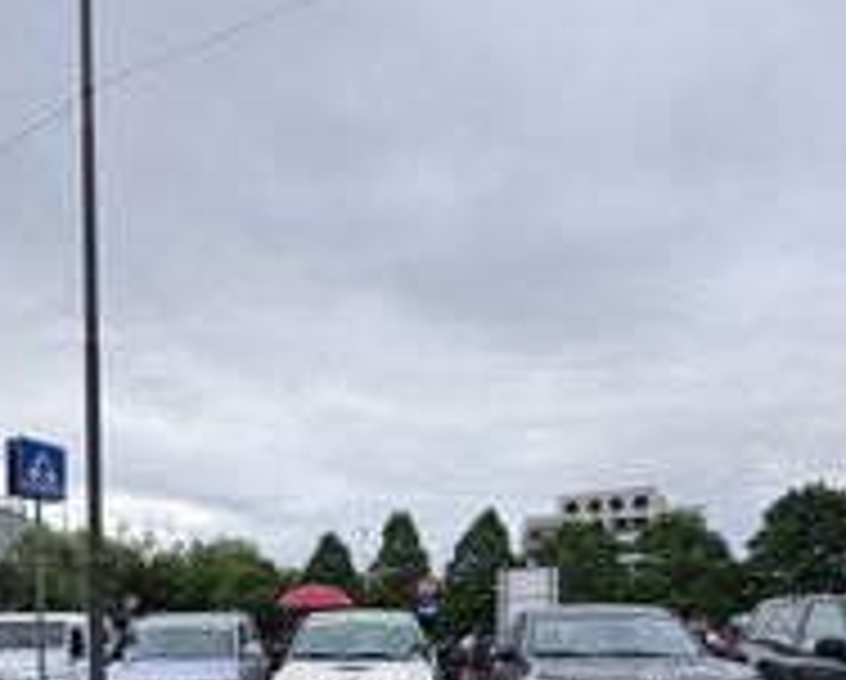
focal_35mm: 29
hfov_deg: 60.0
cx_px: 346
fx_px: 727
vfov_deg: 43.5
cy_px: 666
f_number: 2.2
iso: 40
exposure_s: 1/428
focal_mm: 2.22
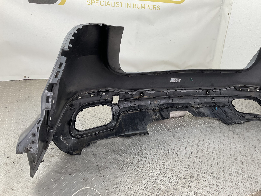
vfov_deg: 48.2
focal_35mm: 29
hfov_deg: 61.7
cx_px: 130
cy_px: 98
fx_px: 219
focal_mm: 3
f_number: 1.8
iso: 32
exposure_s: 1/120
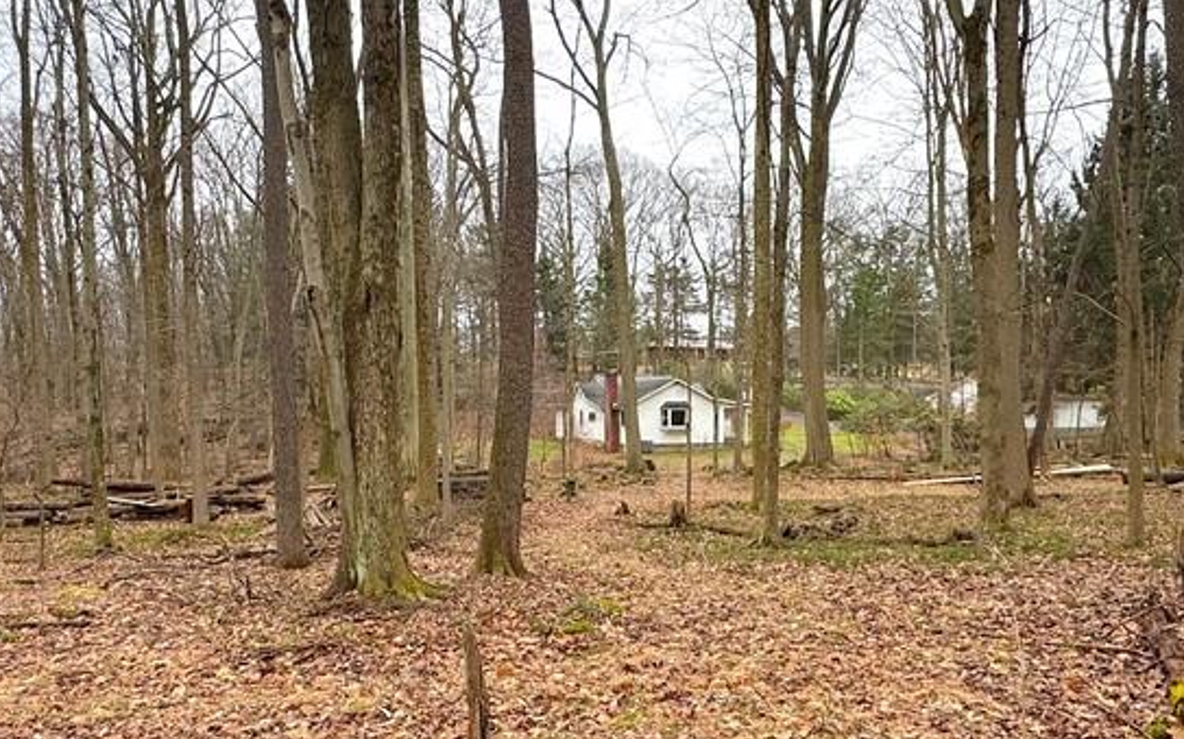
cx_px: 600
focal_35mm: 28
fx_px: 903
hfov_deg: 66.5
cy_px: 467
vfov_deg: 44.1
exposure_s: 1/99
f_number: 2.2
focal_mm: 2.22
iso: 50
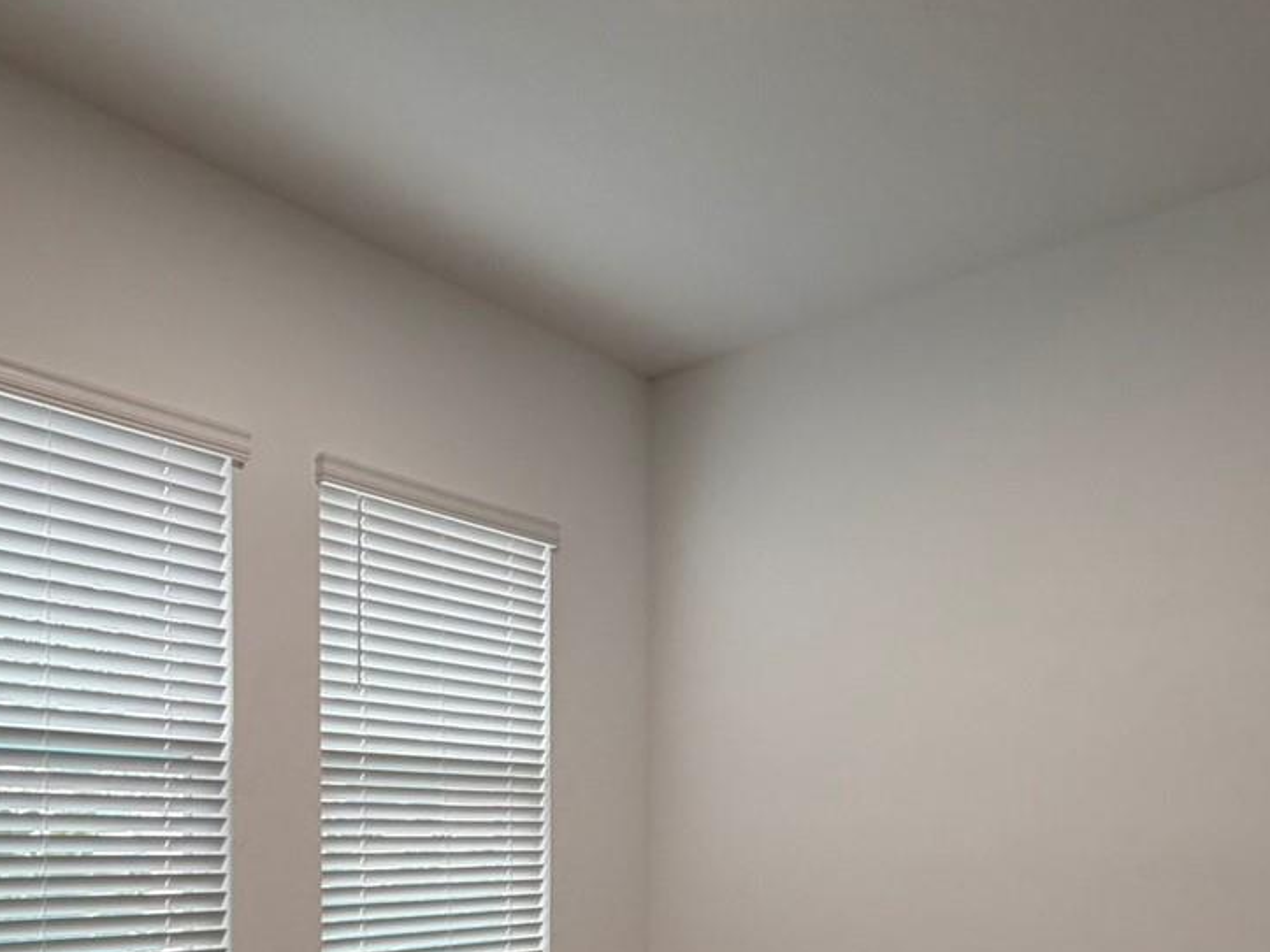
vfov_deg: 42.0
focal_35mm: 31
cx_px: 515
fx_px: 1137
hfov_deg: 57.9
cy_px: 847
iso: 250
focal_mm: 2.22
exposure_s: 1/120
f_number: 2.2
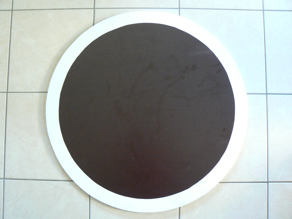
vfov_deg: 39.7
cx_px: 146
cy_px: 110
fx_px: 304
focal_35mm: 36
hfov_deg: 51.4
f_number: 2.8
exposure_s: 1/15
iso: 200
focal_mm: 6
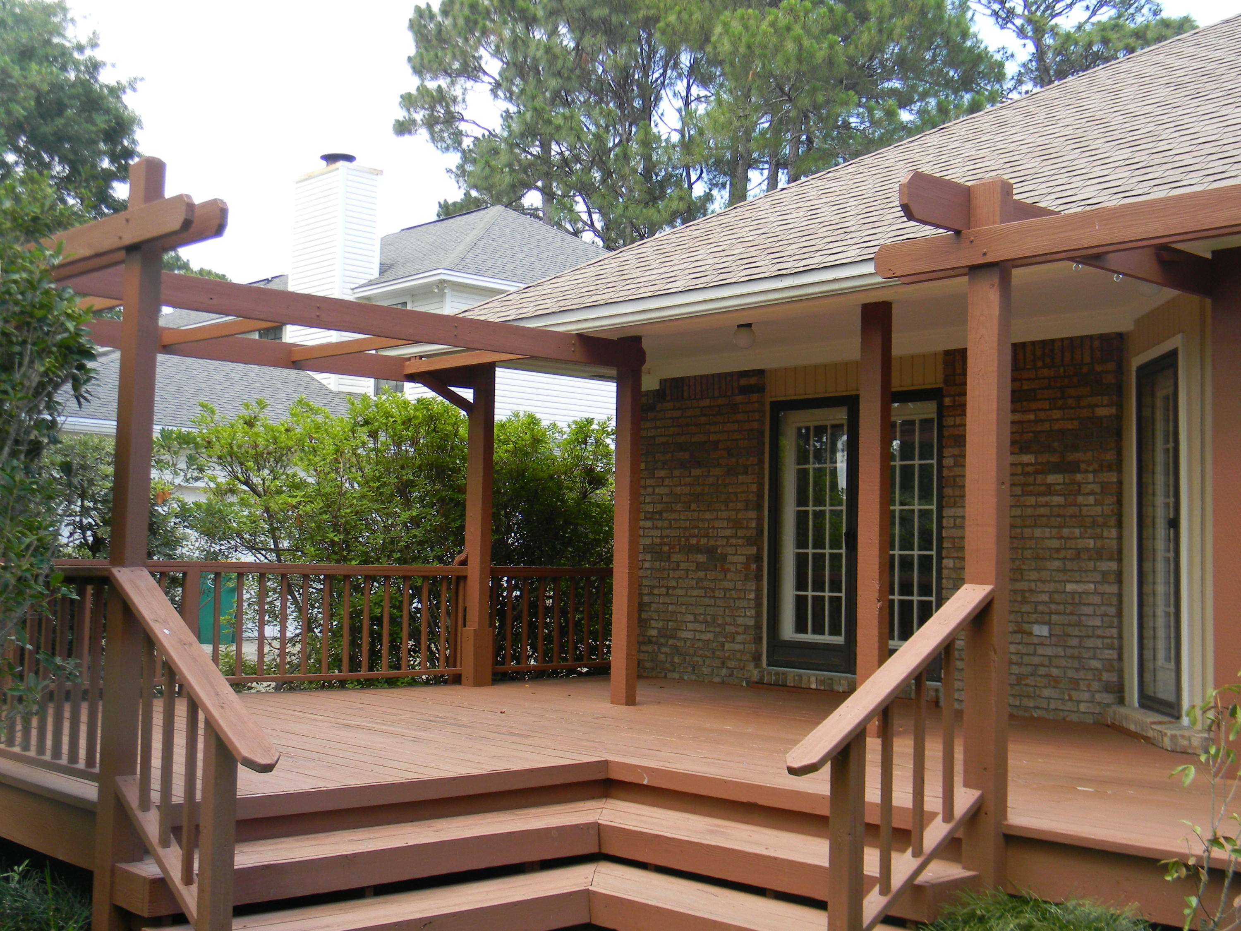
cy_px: 466
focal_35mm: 41
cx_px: 620
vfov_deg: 35.1
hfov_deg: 45.8
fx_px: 1470
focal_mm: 7.3
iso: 80
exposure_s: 1/86.6
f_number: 3.8
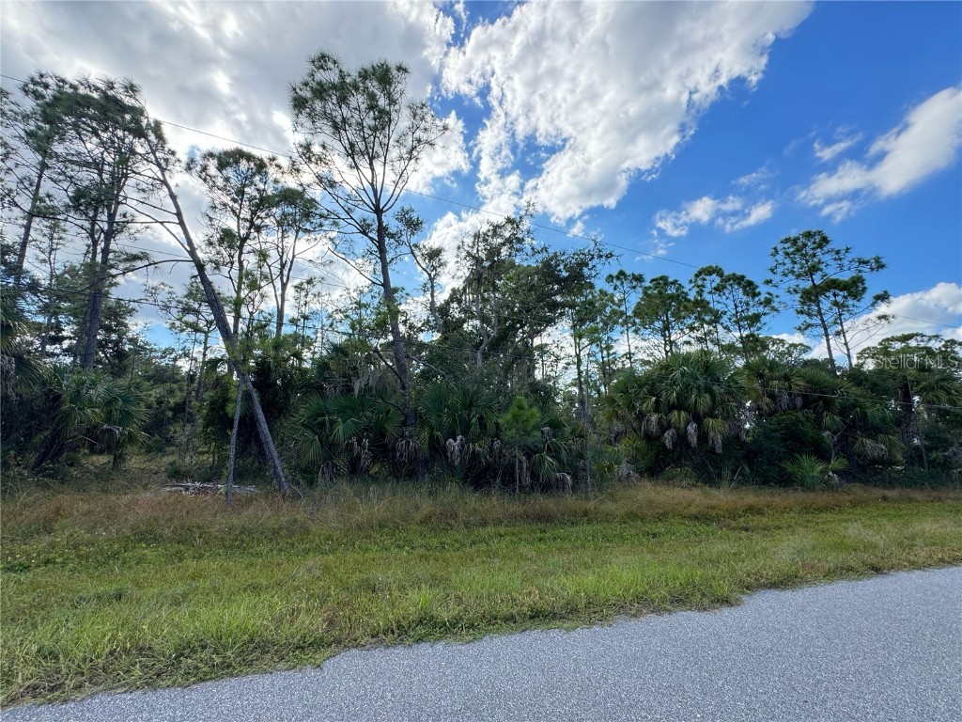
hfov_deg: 102.1
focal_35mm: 14
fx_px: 389
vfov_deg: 85.7
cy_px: 361
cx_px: 481
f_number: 2.2
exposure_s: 1/669
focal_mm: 2.22
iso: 50
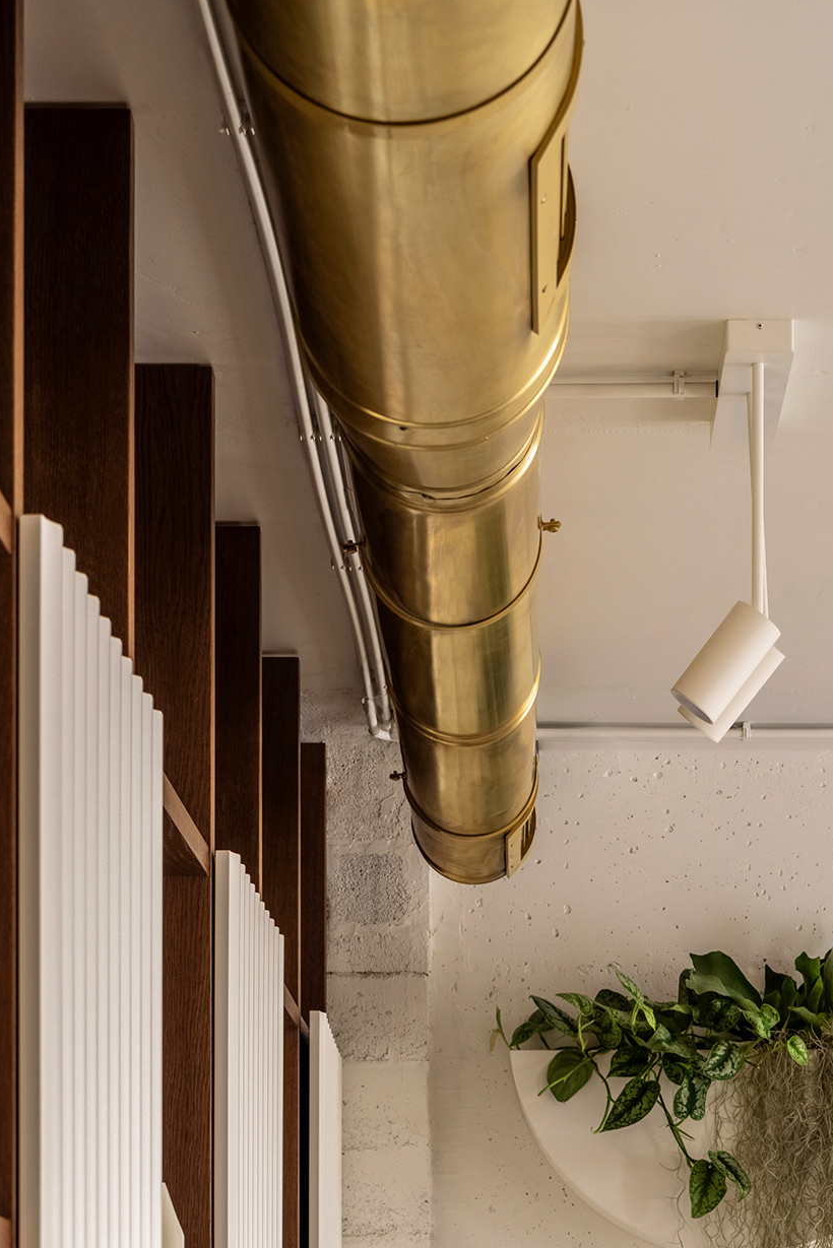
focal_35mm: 82
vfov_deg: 22.9
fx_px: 2844
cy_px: 1459
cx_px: 556
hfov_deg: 16.6
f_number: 5
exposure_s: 1/6
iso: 320
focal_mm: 35
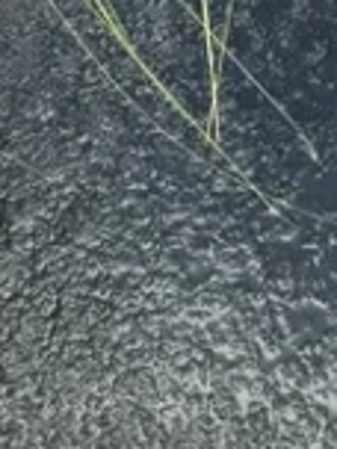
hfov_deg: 8.0
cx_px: 967
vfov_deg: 11.5
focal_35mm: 162
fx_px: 2103
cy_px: 730
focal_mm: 6.76
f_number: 1.78
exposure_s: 1/144
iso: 64
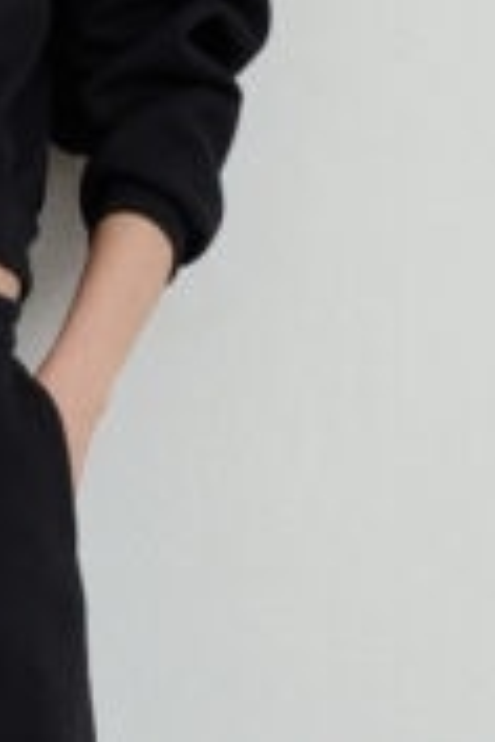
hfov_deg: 5.8
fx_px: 4805
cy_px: 480
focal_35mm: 233
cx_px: -191
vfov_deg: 8.8
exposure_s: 1/125
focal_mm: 58
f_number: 6.3
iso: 500
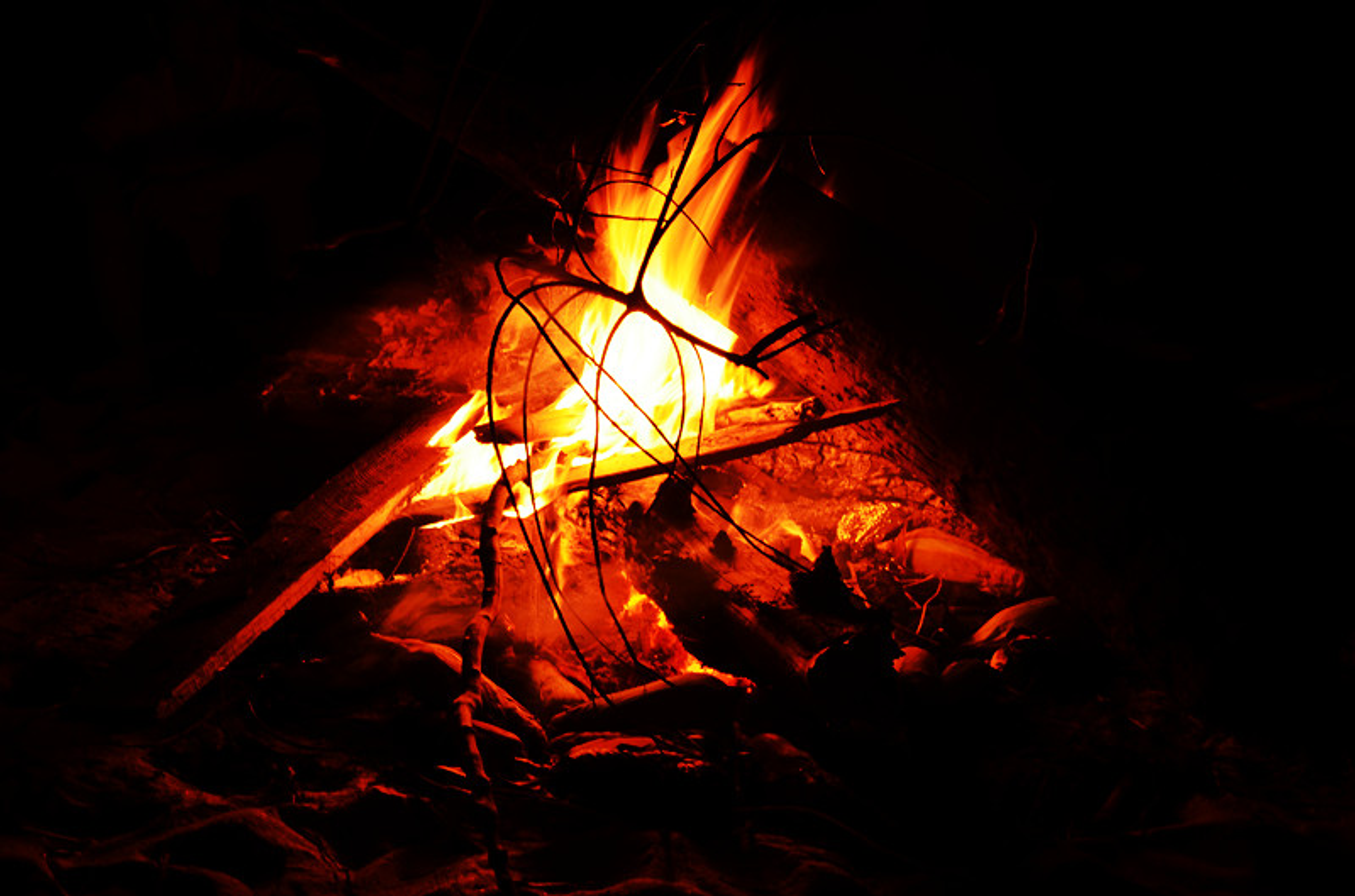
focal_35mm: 57
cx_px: 678
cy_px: 448
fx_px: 2140
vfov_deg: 23.6
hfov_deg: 35.1
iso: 180
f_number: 4.5
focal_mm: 38
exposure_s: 1/10
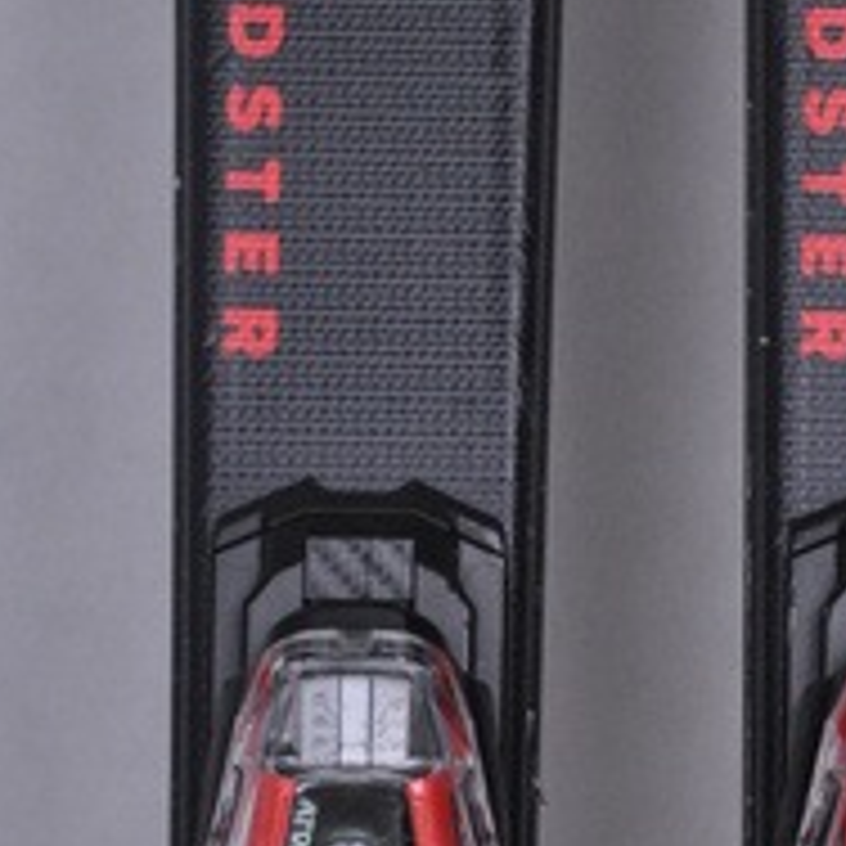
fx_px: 8849
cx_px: 646
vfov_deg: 5.5
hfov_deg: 5.5
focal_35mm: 320
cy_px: 184
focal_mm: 105
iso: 3200
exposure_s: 1/125
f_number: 9.5
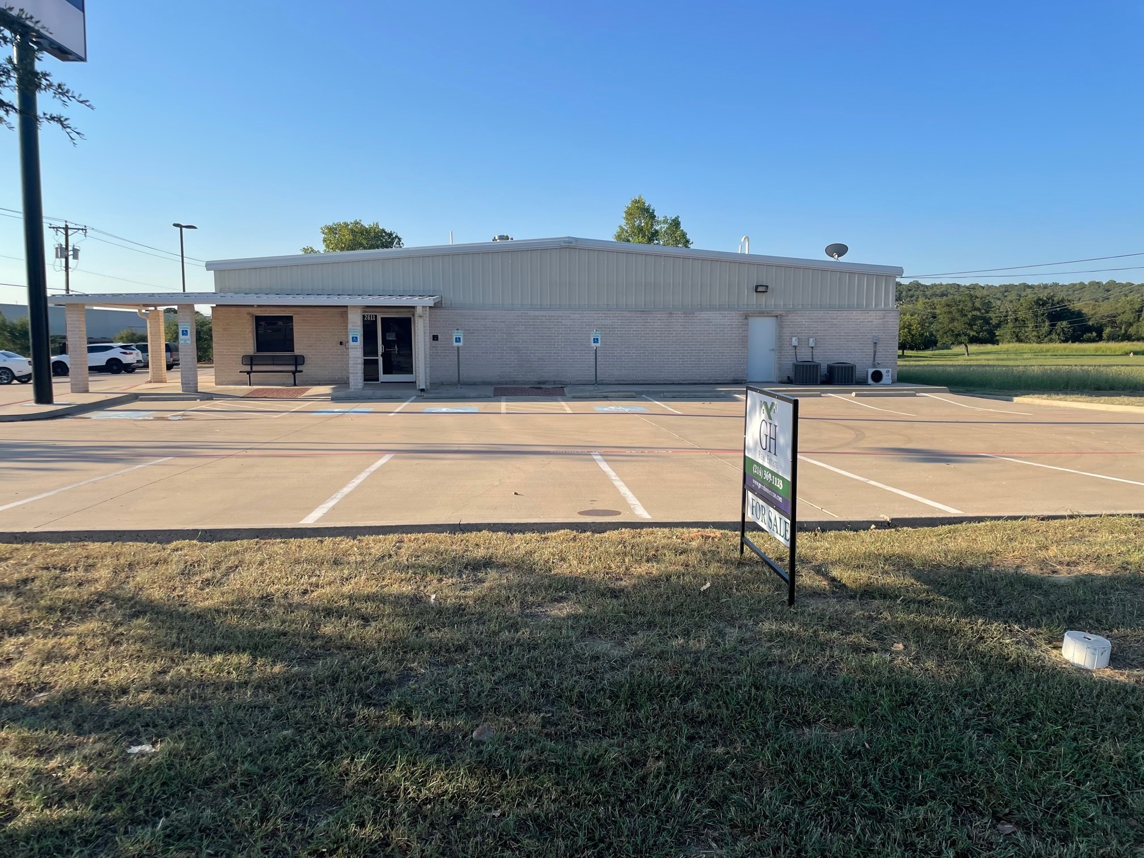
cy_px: 429
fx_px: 859
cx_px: 572
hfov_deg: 67.3
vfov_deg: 53.1
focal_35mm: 26
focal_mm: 4.2
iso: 32
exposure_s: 1/2618
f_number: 1.6
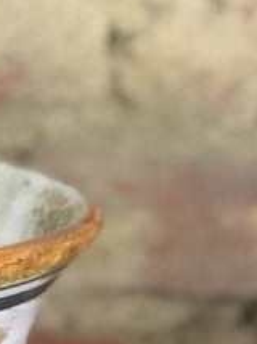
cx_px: -357
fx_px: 2470
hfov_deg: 5.7
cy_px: 667
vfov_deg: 7.7
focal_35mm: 249
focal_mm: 6
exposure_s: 1/50
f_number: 2.4
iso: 80
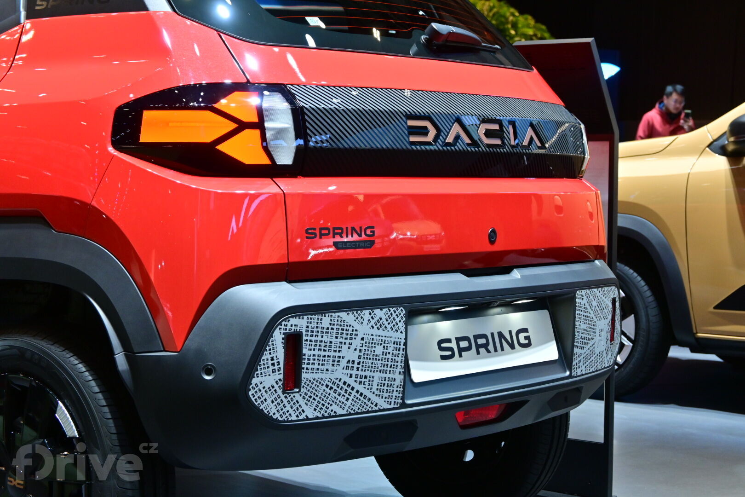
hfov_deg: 27.0
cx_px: 372
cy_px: 248
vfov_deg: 18.2
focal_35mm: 75
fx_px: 1552
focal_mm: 50
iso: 800
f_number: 6.3
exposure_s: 1/100
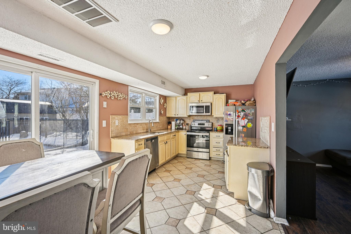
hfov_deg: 96.7
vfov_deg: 73.7
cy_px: 117
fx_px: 156
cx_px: 176
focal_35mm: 16
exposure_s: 1/320
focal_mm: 16
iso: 400
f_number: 8
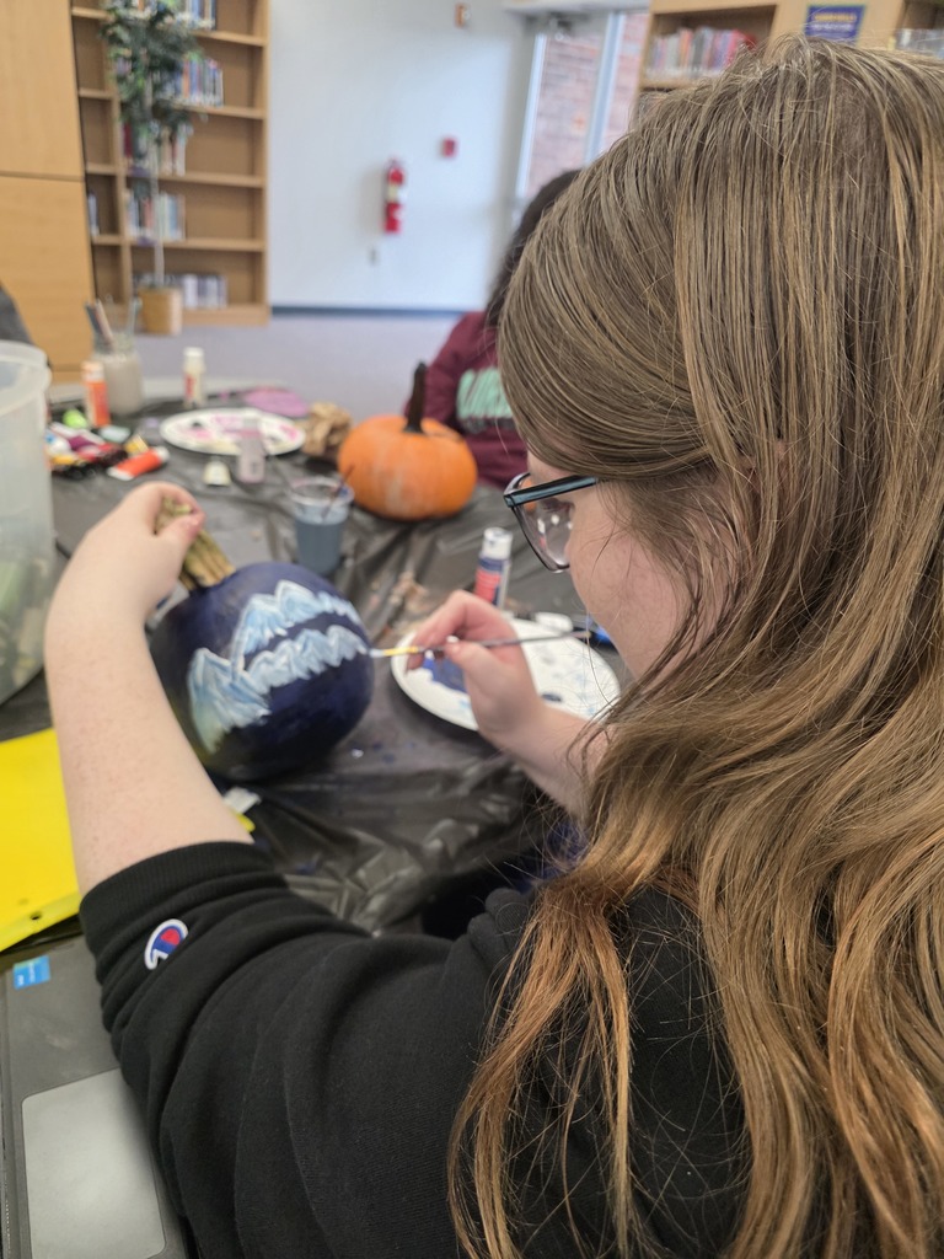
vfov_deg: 73.9
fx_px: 836
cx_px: 472
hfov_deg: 58.9
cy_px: 630
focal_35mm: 23
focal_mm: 6.3
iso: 400
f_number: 1.7
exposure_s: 1/120
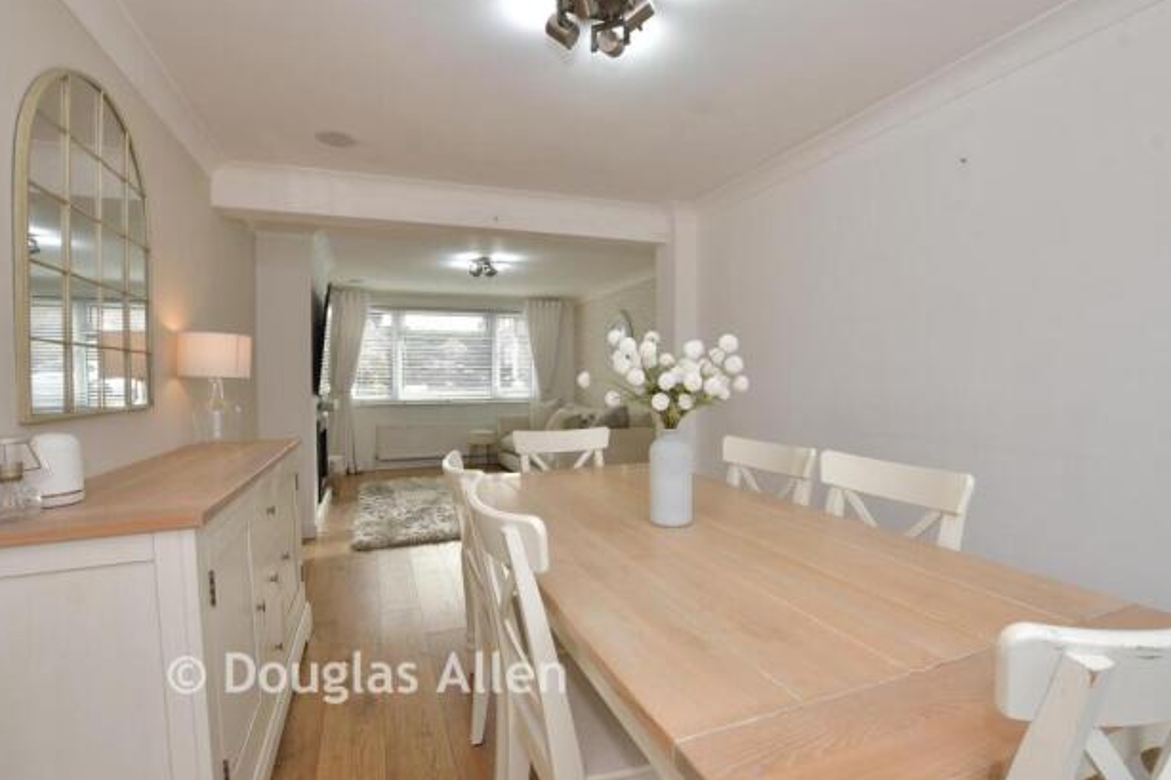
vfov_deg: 73.7
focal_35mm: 16
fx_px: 520
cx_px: 573
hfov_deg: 96.7
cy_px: 388
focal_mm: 10
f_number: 8
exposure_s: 1/20
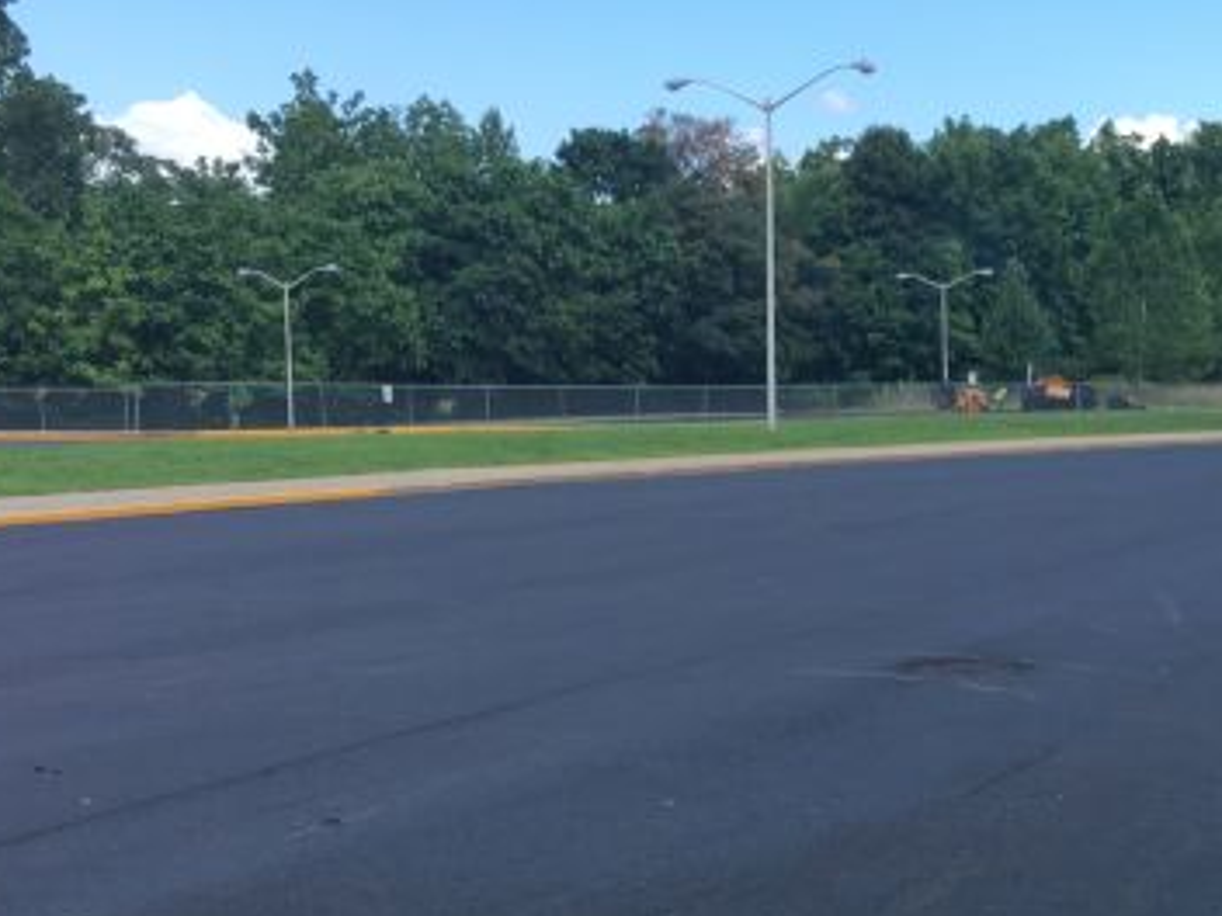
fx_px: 2330
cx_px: 951
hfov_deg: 28.8
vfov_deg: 22.0
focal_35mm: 66
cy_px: 697
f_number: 2.2
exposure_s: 1/610
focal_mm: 4.15
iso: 25
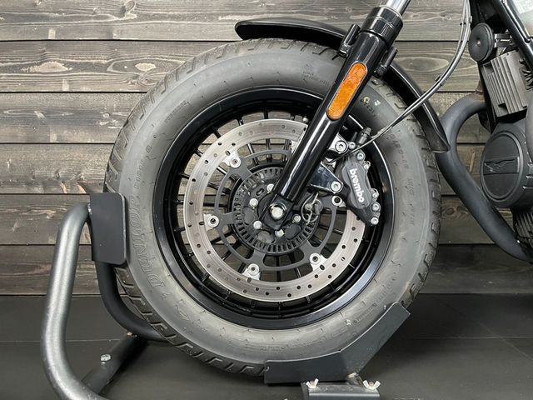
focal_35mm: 26
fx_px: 400
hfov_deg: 67.3
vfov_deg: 53.1
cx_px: 266
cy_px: 200
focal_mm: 4.2
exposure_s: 1/33
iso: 500
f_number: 1.6
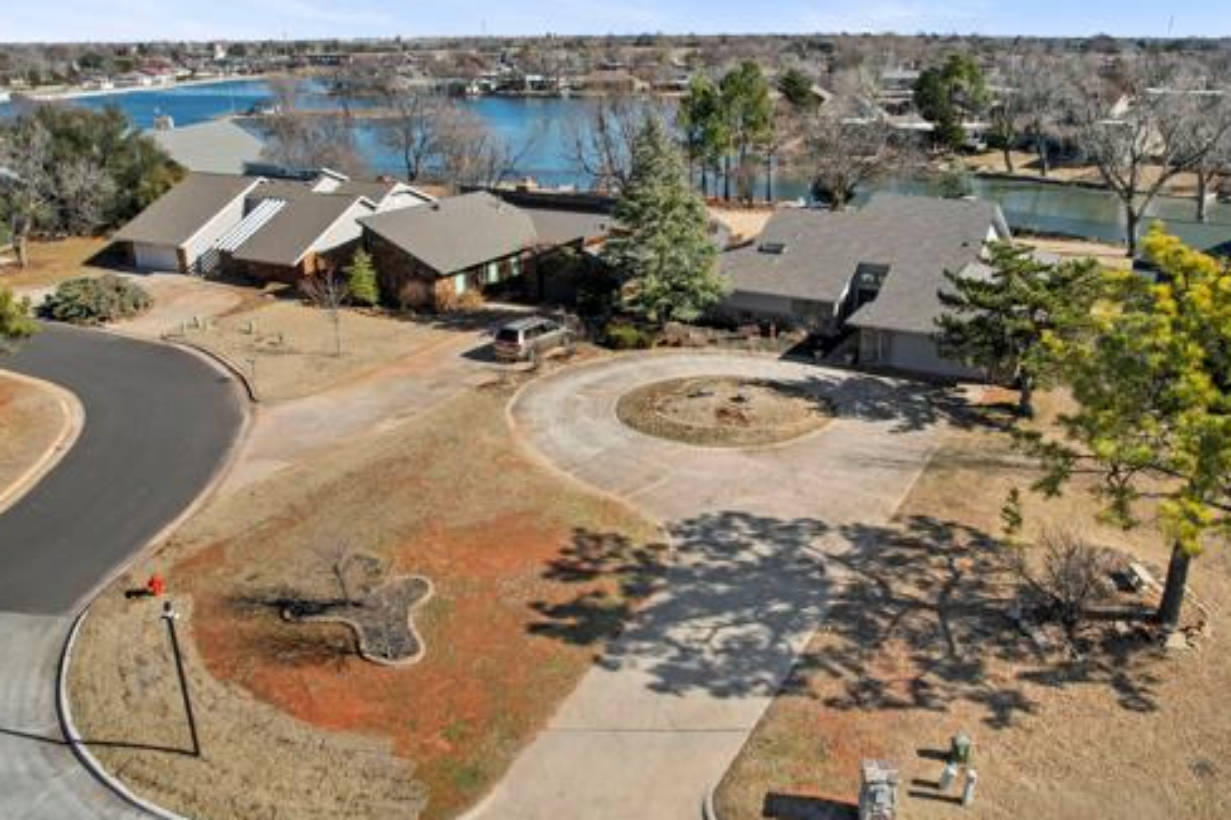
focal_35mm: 27
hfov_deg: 67.3
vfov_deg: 47.9
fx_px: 923
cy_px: 377
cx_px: 647
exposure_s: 1/1250
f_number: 2.8
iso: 120
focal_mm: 8.38
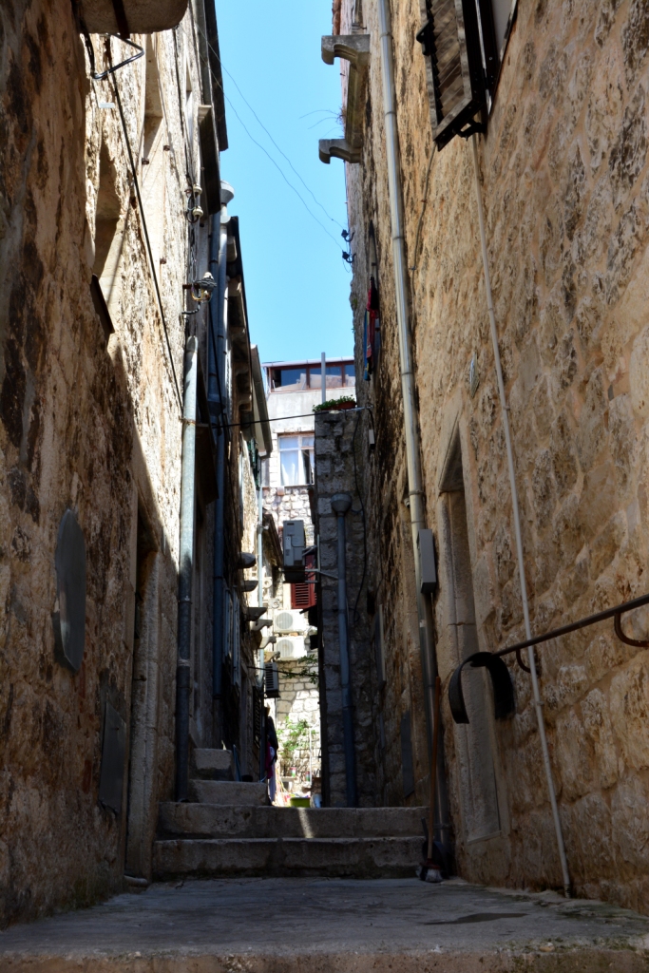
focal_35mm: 39
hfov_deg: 34.2
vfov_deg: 49.5
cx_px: 324
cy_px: 486
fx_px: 1054
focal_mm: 26
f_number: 14
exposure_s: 1/20
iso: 250
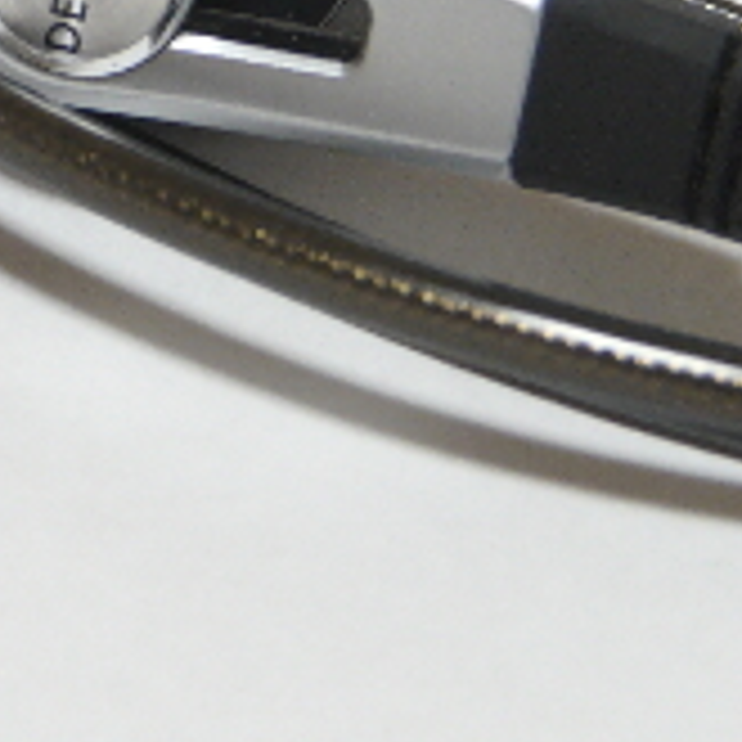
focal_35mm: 366
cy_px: -162
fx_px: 8876
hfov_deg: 4.8
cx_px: -121
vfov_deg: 4.8
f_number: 5
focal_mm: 18.8
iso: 100
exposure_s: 1/2
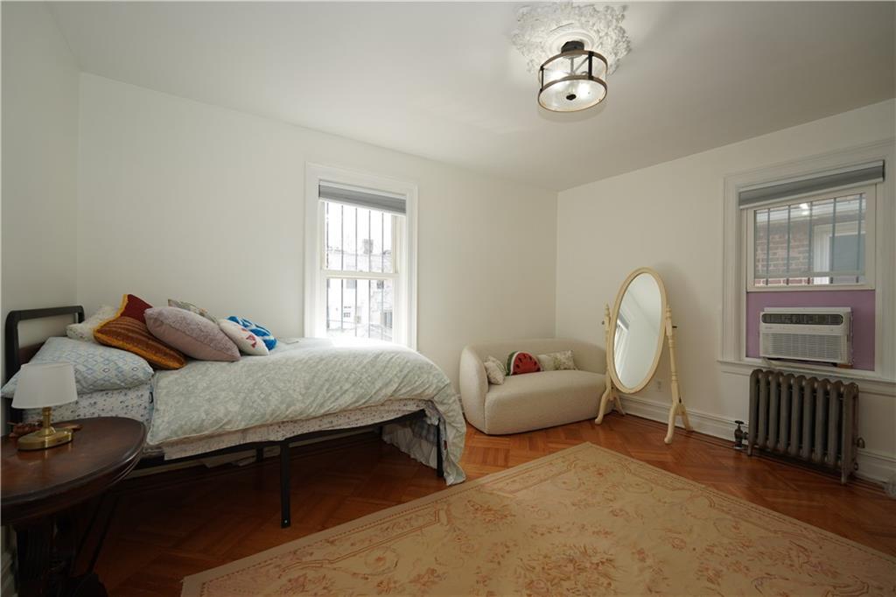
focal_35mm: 15
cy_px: 298
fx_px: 373
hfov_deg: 100.4
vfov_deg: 77.3
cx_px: 448
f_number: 4
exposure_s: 1/125
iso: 160
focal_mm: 10
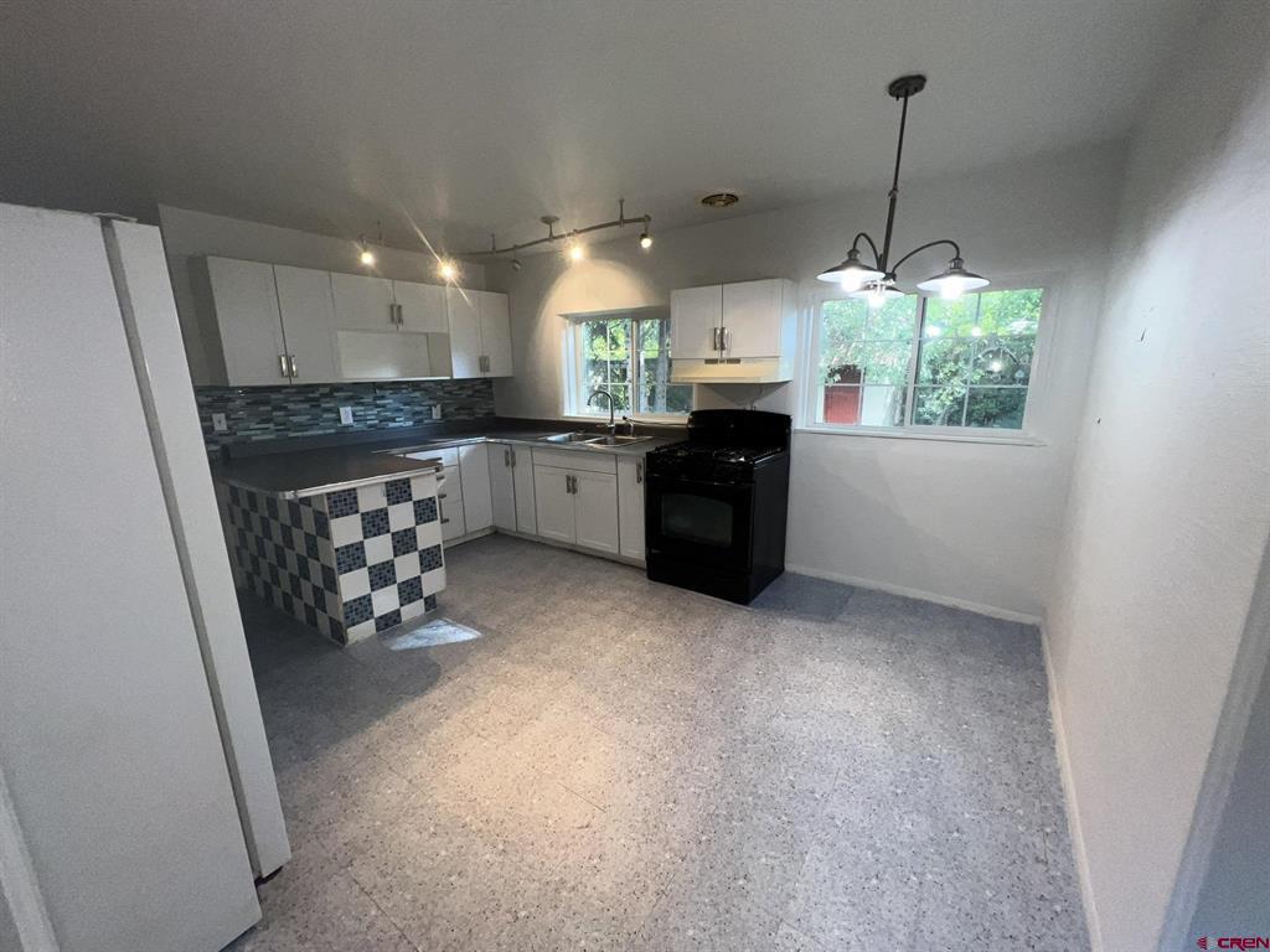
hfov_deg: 106.2
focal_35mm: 13
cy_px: 476
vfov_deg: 89.9
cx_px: 635
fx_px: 477
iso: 80
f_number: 1.8
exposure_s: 1/120
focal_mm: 1.57
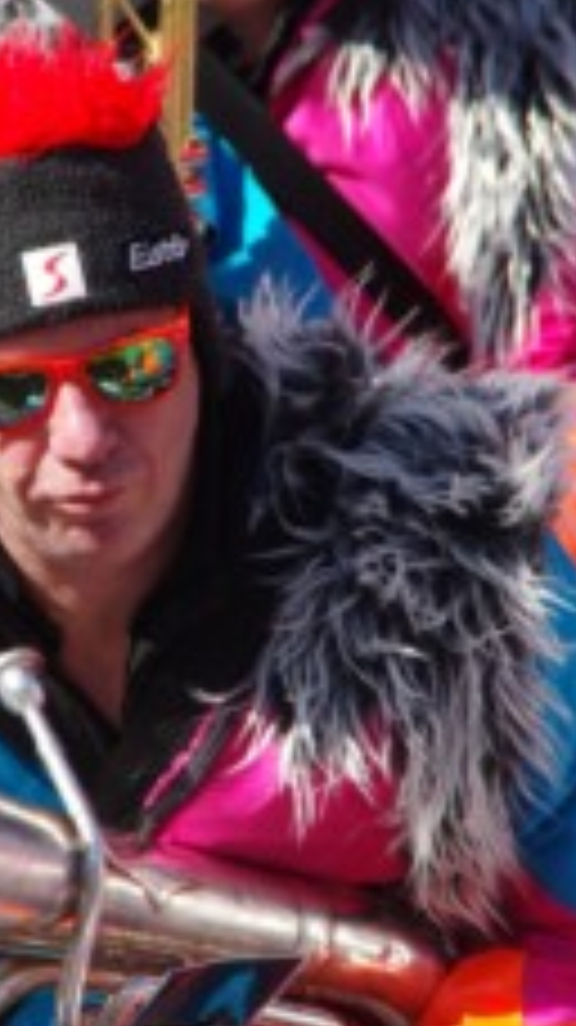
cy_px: 497
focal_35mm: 688
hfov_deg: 1.8
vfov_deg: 3.1
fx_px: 18709
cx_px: 135
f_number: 10
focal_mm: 200
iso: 200
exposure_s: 1/250
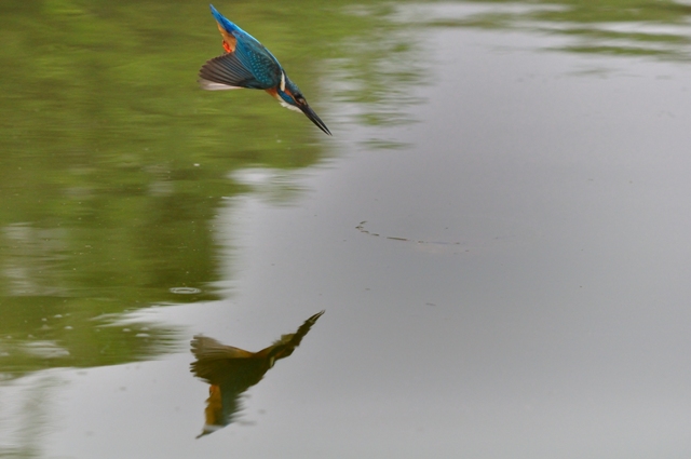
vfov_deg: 4.6
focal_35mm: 300
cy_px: 230
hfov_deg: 6.9
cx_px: 346
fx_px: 5751
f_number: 8
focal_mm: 200
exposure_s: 1/4000
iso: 1250
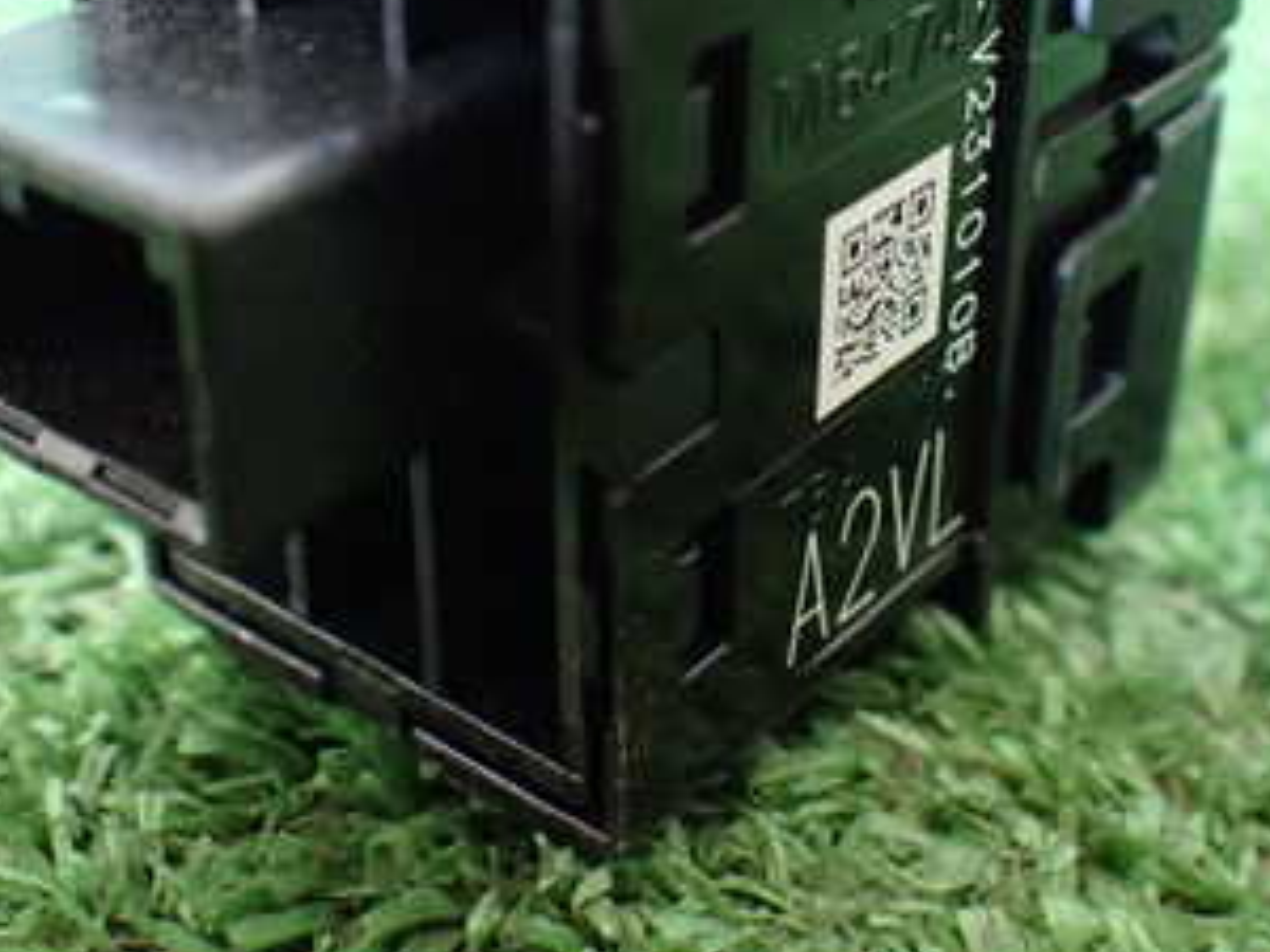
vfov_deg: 24.2
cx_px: 635
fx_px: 2201
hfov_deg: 32.2
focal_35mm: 60
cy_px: 275
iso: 800
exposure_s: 1/30
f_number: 2.3
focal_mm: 5.4
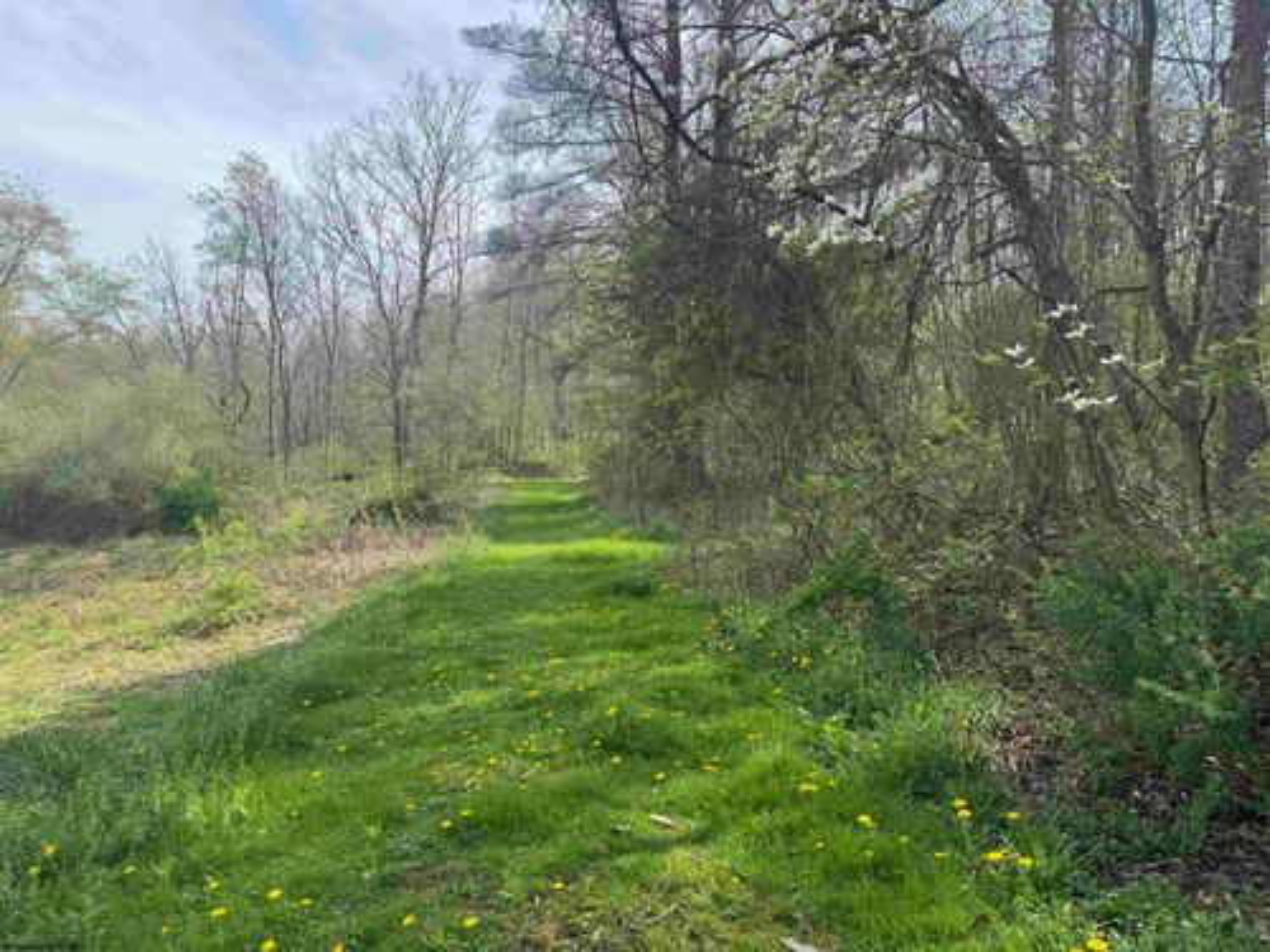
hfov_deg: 71.6
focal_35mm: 24
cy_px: 476
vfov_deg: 56.8
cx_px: 635
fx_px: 881
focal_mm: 6.76
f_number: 1.78
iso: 80
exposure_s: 1/1339
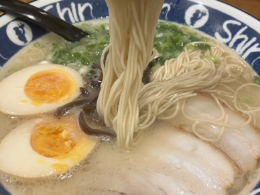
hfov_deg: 63.4
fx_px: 210
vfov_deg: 49.7
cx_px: 130
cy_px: 98
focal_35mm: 28
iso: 125
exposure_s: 1/60
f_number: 1.8
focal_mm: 3.99
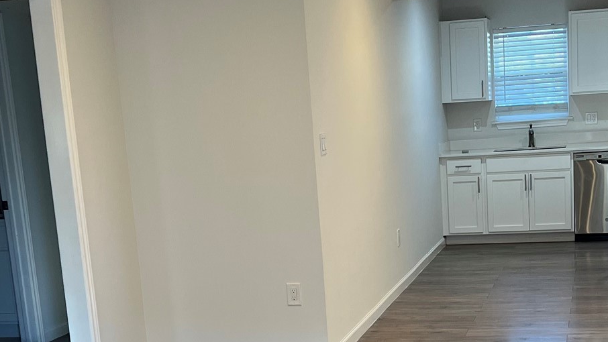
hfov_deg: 32.6
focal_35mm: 64
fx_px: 1032
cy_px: 316
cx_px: 386
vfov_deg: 18.5
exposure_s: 1/120
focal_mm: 5.7
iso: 100
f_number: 1.5
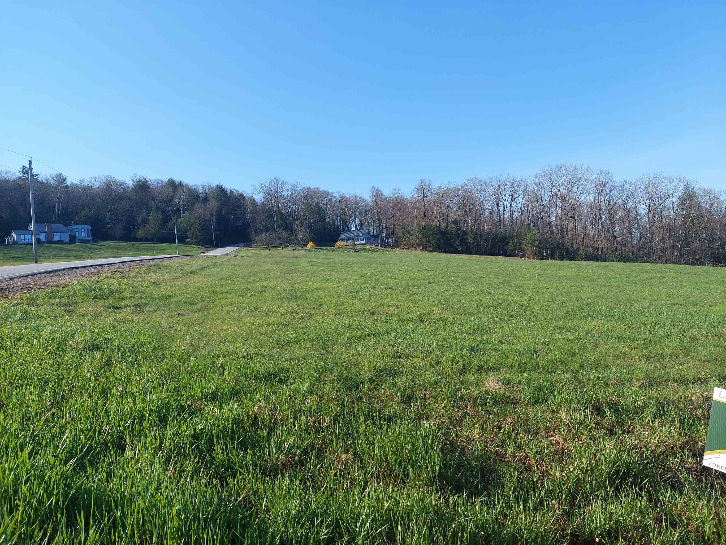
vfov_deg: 56.8
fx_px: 503
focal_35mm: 24
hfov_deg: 71.6
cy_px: 272
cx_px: 363
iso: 40
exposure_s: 1/1087
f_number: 1.8
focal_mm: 5.23
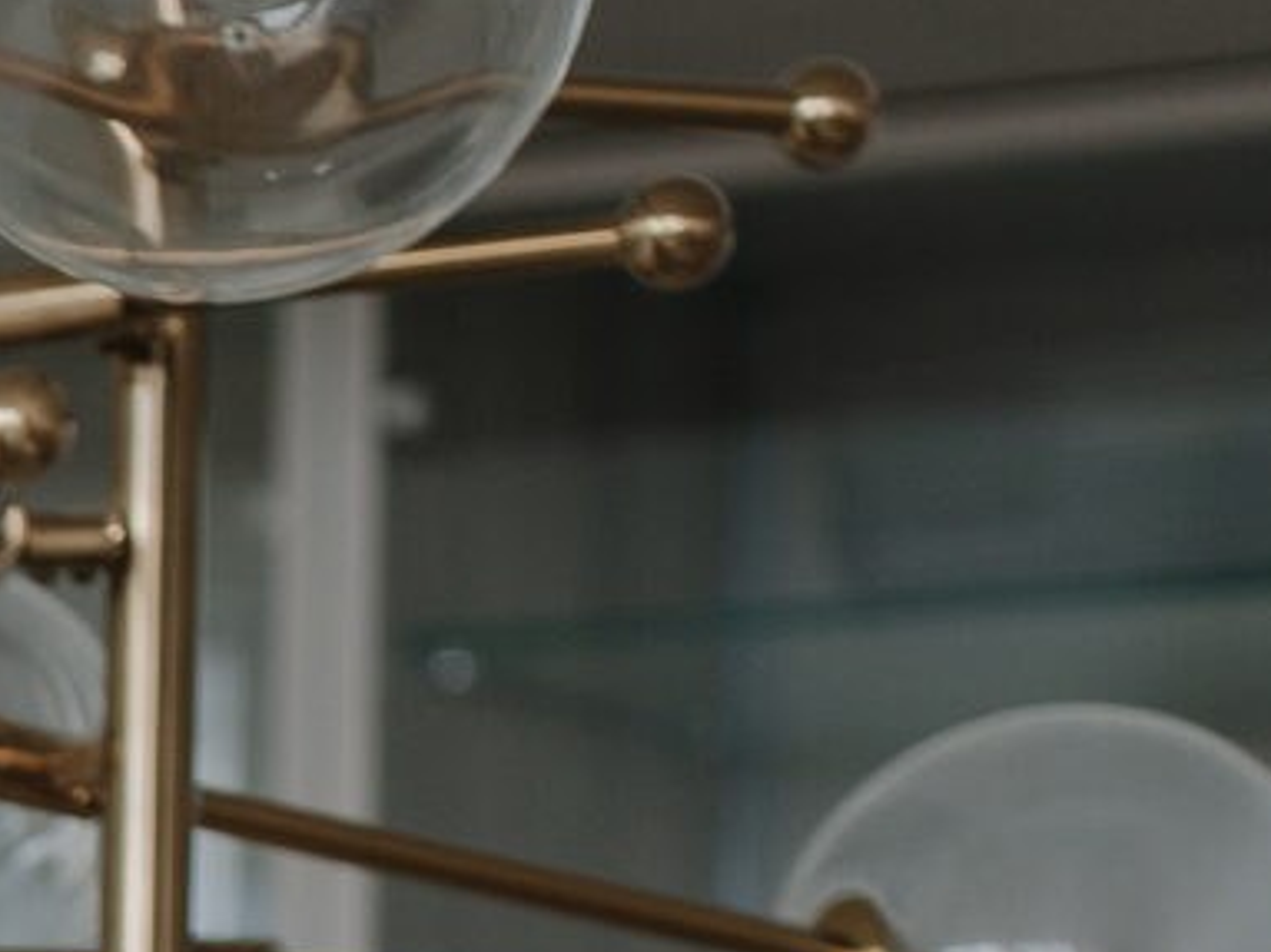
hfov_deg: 6.0
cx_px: -2024
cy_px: 2549
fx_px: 11562
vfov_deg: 4.6
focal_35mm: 315
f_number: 2.8
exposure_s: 1/320
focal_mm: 49
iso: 500
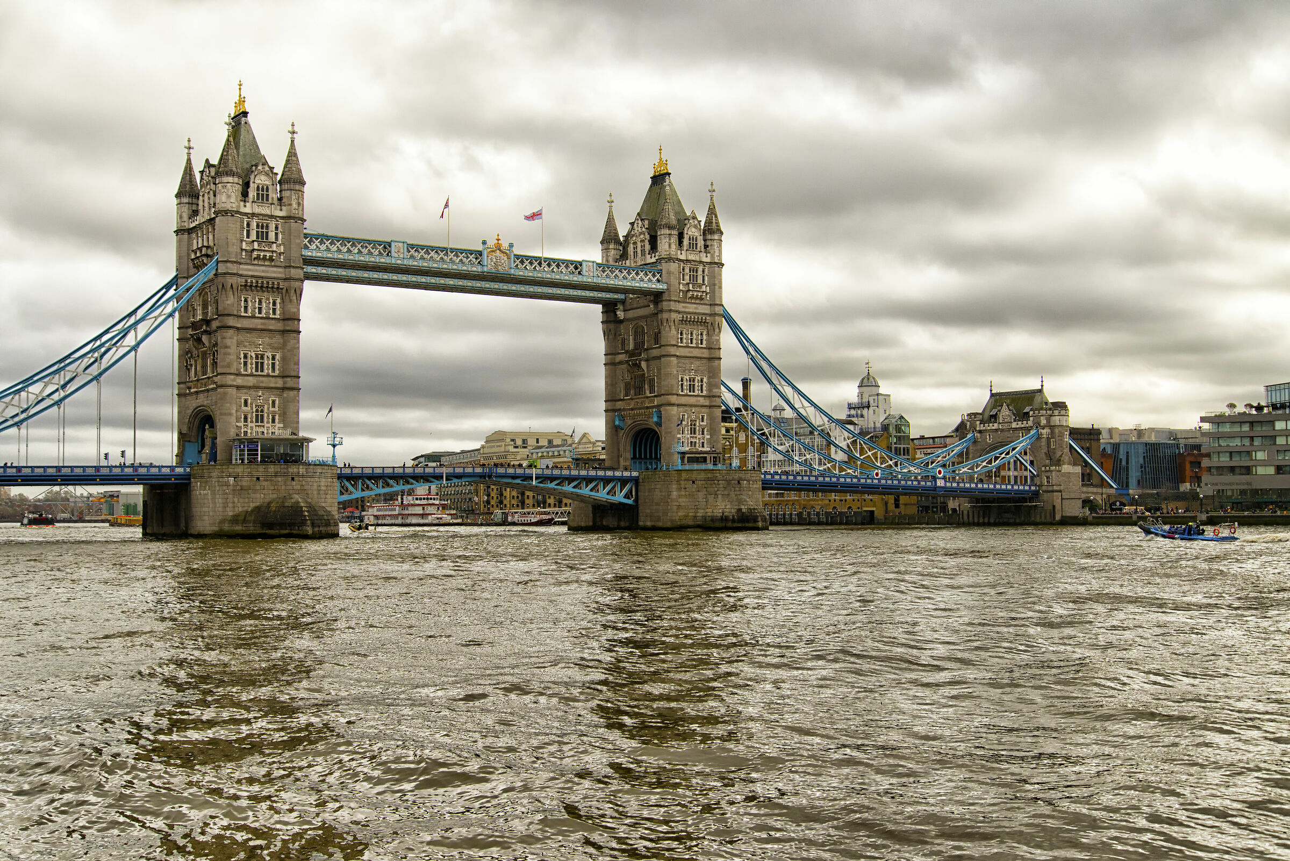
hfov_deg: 46.4
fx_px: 1505
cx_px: 645
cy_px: 430
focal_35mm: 42
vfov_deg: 31.9
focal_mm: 42
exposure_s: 1/4000
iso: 640
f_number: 5.6
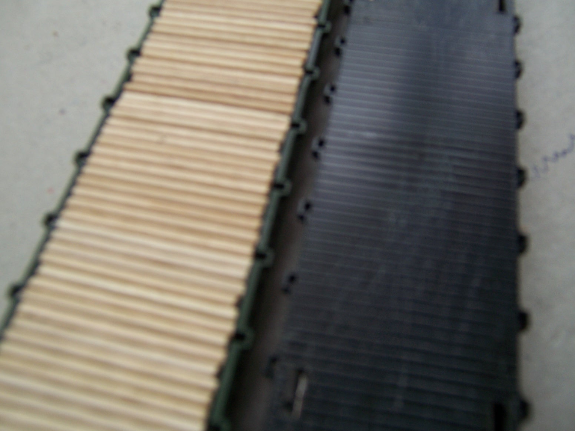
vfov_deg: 42.9
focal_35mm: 33
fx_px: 548
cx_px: 288
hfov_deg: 55.4
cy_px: 216
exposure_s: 1/90
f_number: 3.4
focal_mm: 5.5
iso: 80
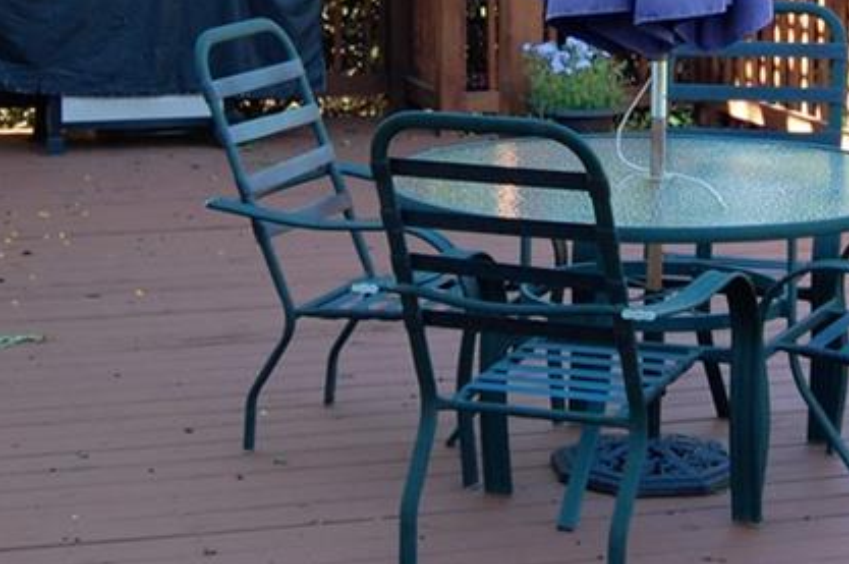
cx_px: 548
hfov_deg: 17.9
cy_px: -31
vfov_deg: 11.8
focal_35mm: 114
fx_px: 2691
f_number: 5.6
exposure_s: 1/125
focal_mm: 31
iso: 400
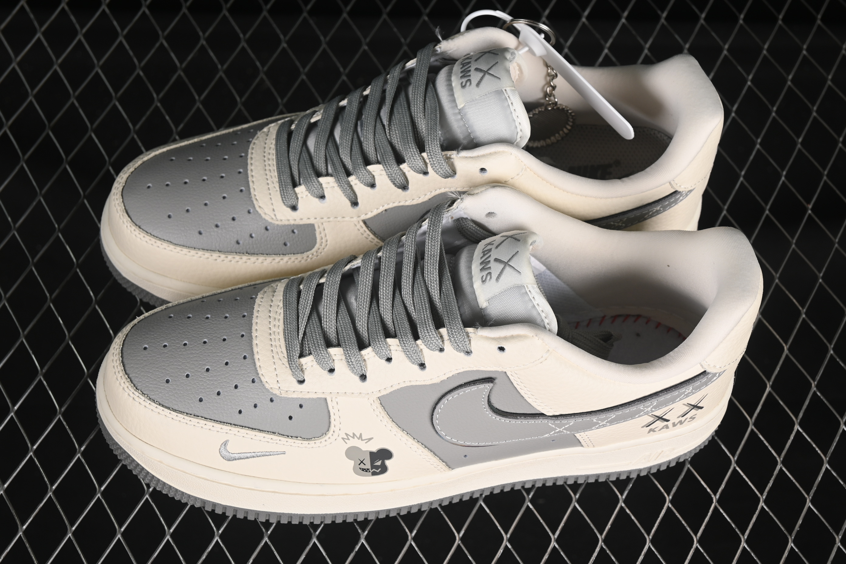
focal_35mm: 75
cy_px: 282
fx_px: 1762
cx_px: 423
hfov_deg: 27.0
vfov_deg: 18.2
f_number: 7.1
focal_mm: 50
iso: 160
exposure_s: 1/80
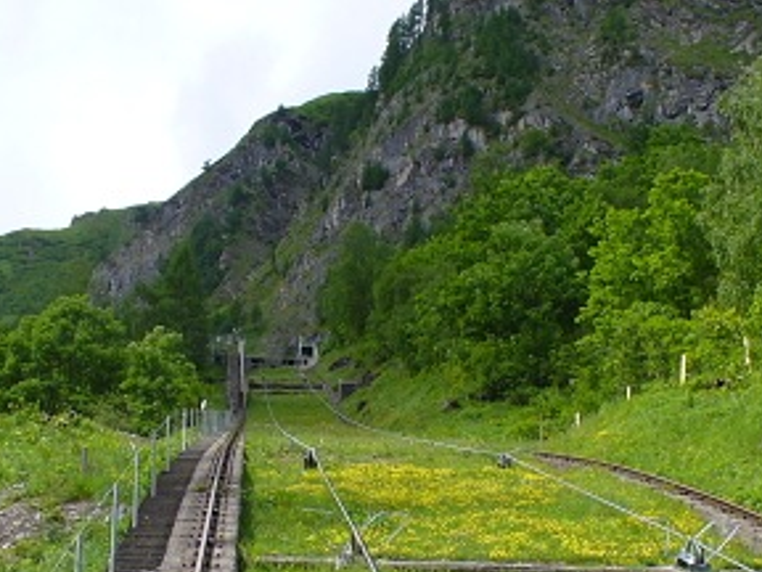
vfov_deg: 18.9
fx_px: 1695
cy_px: 466
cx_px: 447
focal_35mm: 77
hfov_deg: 25.3
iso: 80
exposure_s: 1/200
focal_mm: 6.1
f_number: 5.6
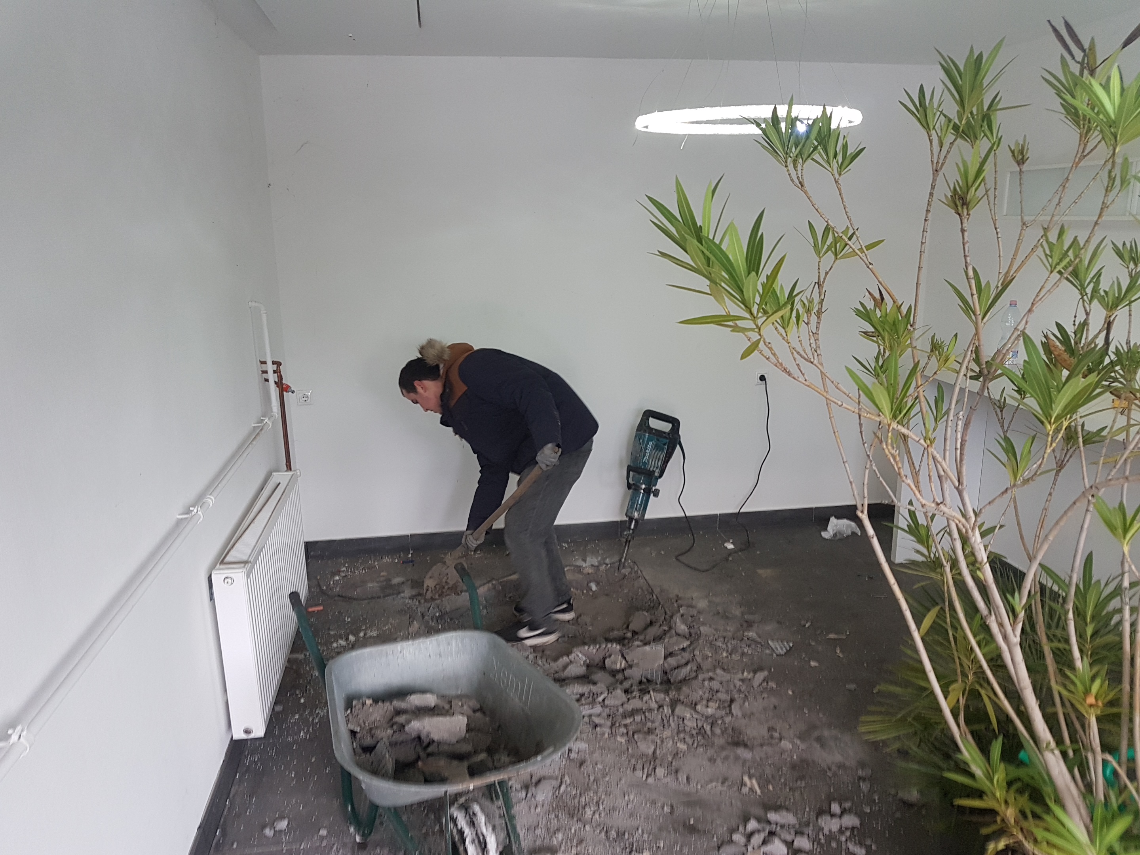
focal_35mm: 26
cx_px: 570
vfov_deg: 53.1
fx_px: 856
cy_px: 428
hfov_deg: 67.3
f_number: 1.7
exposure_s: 1/50
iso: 64
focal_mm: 4.2
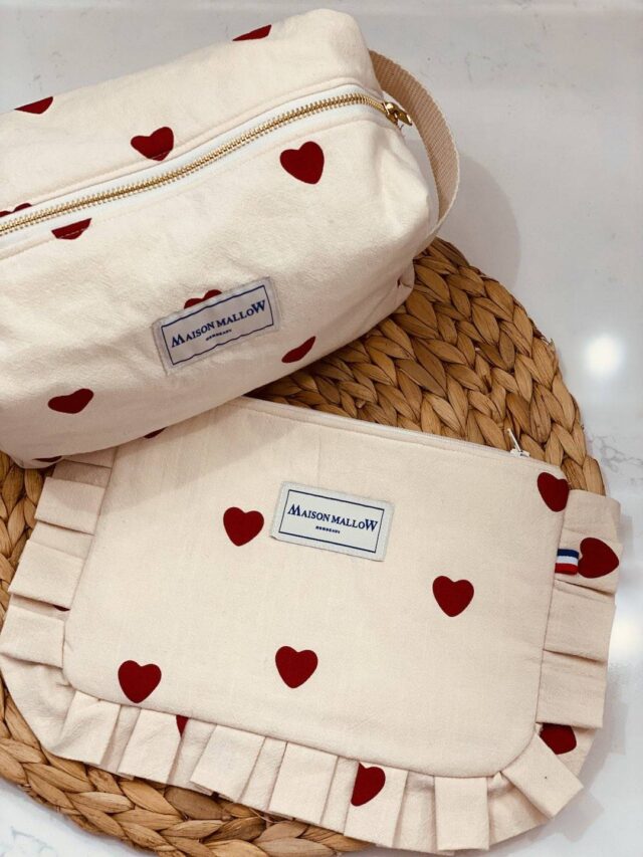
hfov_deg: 28.0
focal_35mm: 52
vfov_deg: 36.8
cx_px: 322
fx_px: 1288
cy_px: 428
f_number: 2
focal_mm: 6
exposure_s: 1/100
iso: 100
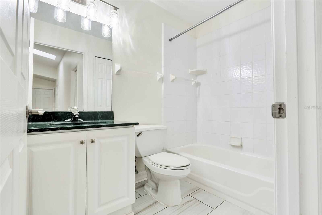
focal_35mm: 16
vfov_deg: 72.0
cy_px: 108
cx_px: 161
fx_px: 148
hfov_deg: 95.0
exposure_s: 1/125
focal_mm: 11
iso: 100
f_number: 9
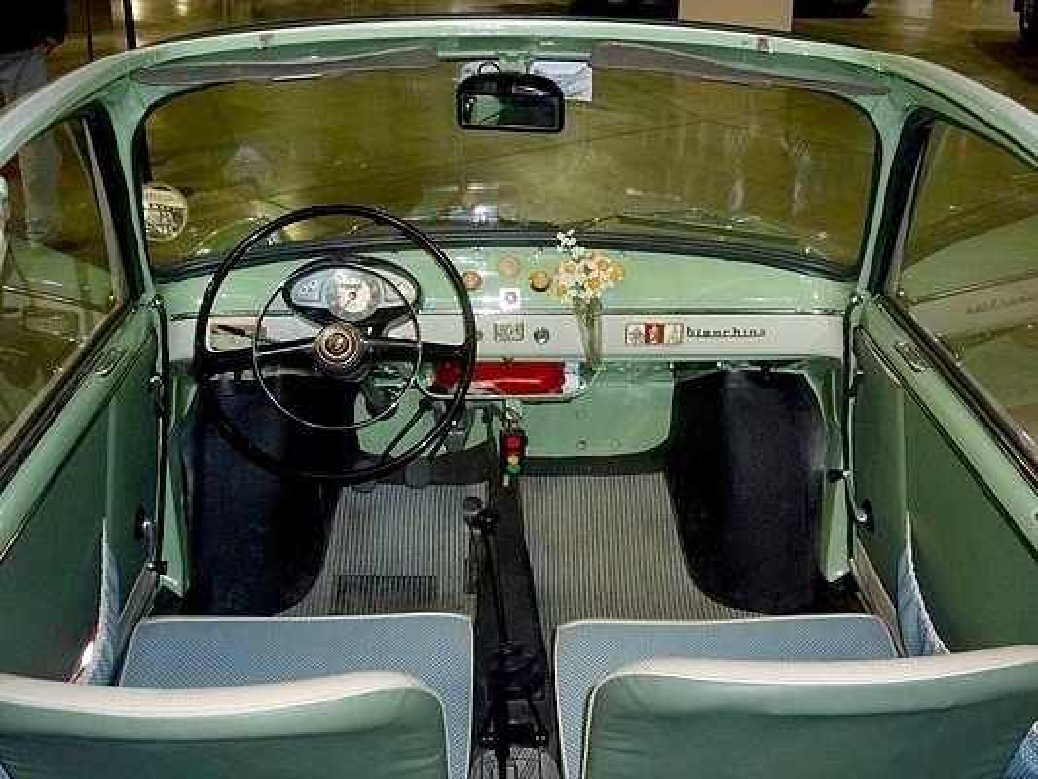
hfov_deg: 45.8
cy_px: 390
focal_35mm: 41
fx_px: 1230
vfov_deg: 35.1
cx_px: 519
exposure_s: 1/30
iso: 320
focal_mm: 7.2
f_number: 3.6
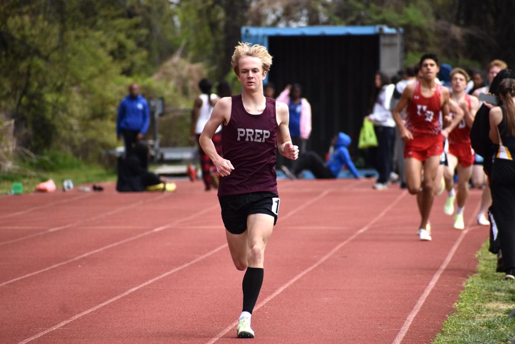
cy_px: 172
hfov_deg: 4.6
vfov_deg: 3.1
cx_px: 258
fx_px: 6438
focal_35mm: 450
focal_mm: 300
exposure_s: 1/1000
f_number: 6.3
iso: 400
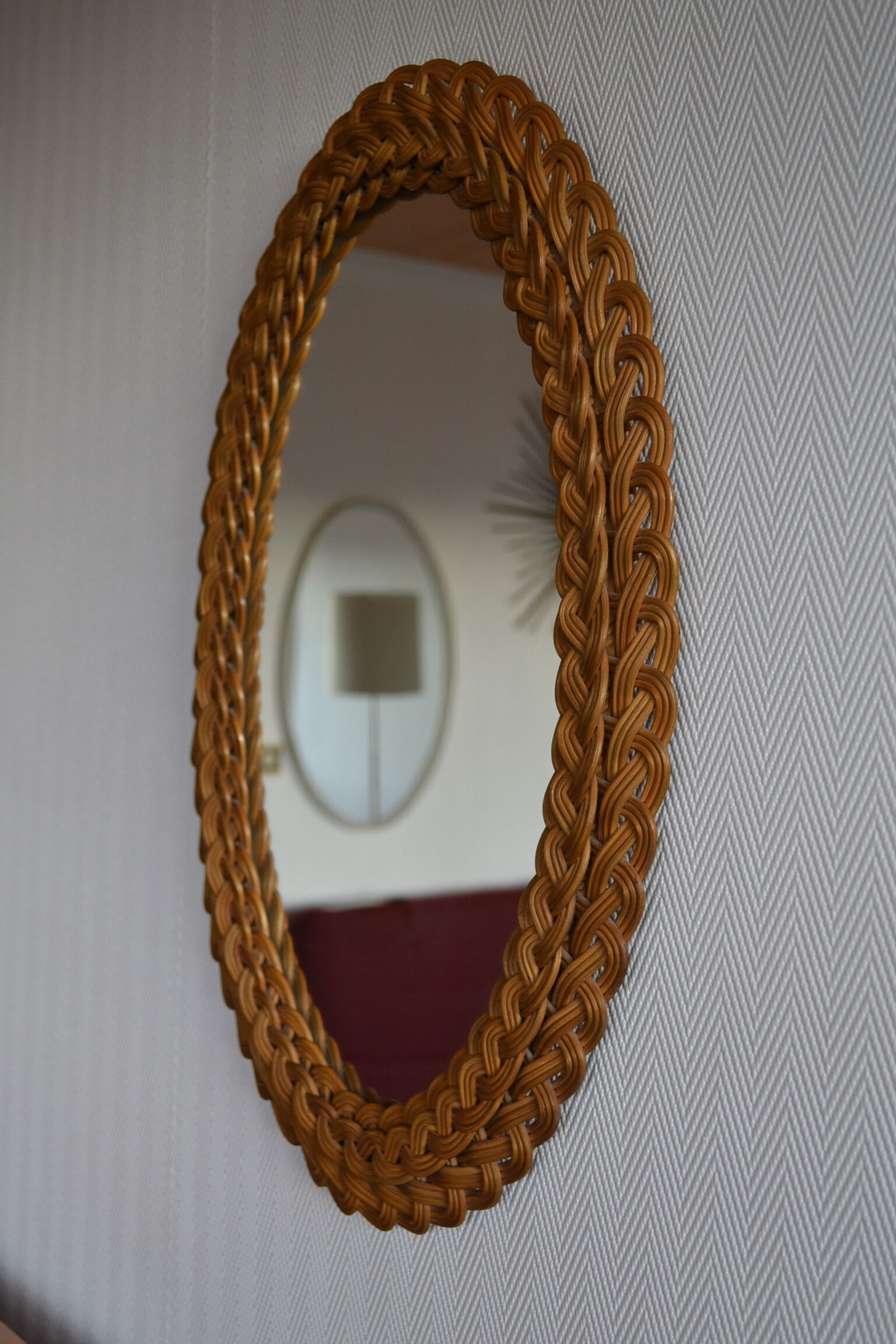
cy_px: 672
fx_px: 1792
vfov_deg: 41.1
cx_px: 448
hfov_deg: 28.1
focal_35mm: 48
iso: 400
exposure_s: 1/50
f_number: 4.8
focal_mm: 32
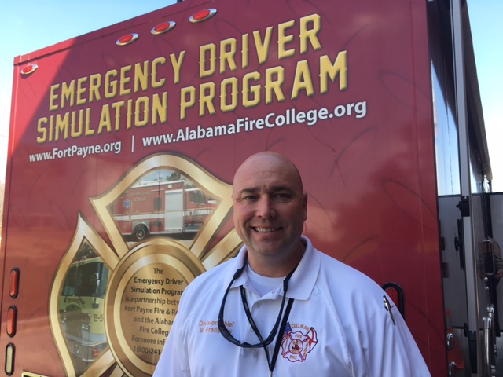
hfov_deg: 61.7
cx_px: 252
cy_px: 188
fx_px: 421
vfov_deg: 48.2
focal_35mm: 29
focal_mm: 4.15
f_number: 2.2
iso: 25
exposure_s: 1/289
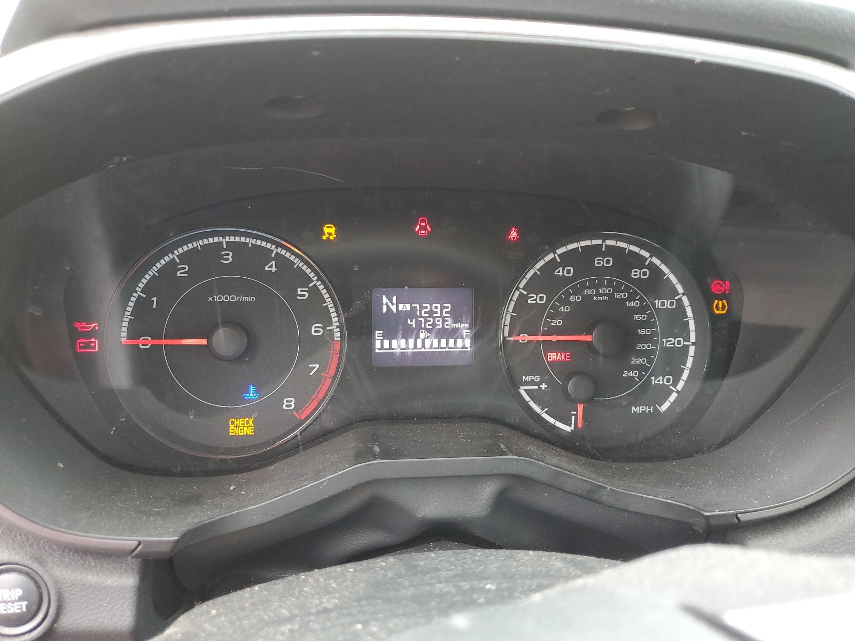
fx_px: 642
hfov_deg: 67.3
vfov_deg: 53.1
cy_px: 320
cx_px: 428
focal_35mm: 26
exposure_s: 1/60.2
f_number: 1.5
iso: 131
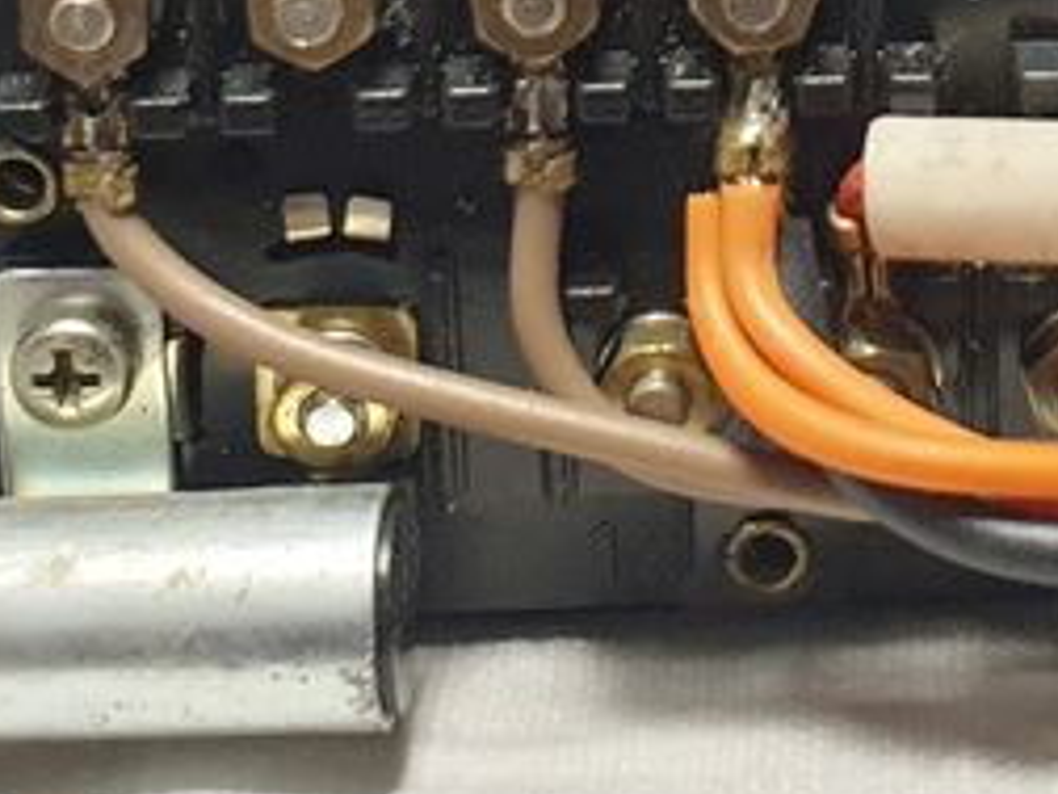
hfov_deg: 19.0
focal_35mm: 103
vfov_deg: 13.4
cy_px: -458
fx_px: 3148
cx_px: 773
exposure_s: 1/33
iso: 320
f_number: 2.4
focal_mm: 4.3
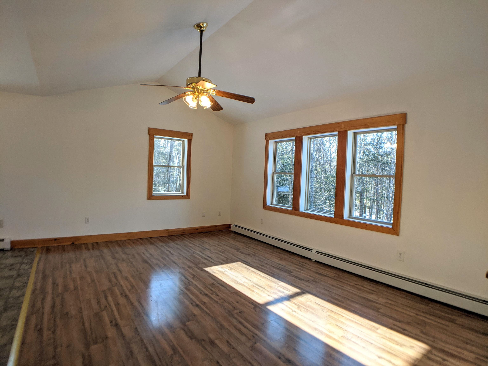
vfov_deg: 51.4
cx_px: 244
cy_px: 183
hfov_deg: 65.3
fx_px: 381
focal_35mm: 27
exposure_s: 1/125
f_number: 1.8
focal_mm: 4.44
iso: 47
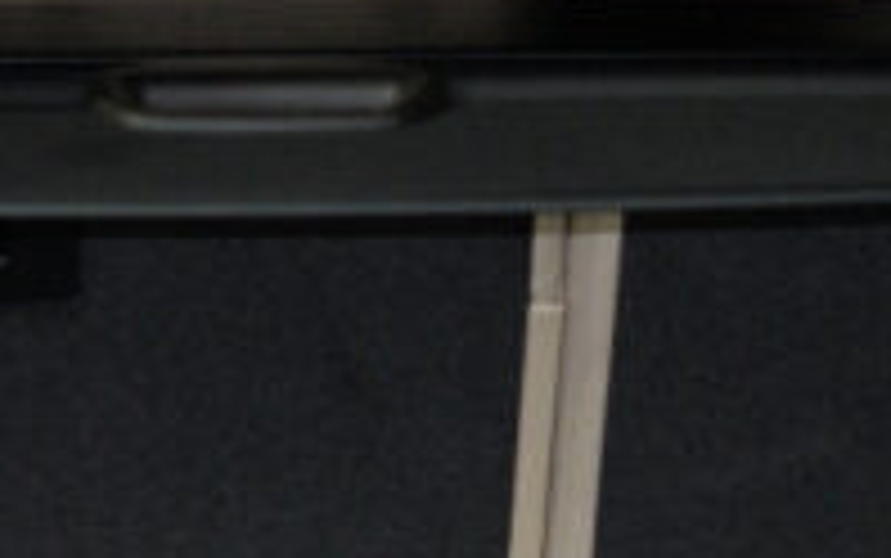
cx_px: 212
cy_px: 1127
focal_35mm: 263
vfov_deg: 4.9
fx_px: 6390
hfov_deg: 8.0
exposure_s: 1/100
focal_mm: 50
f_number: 1.8
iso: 3200
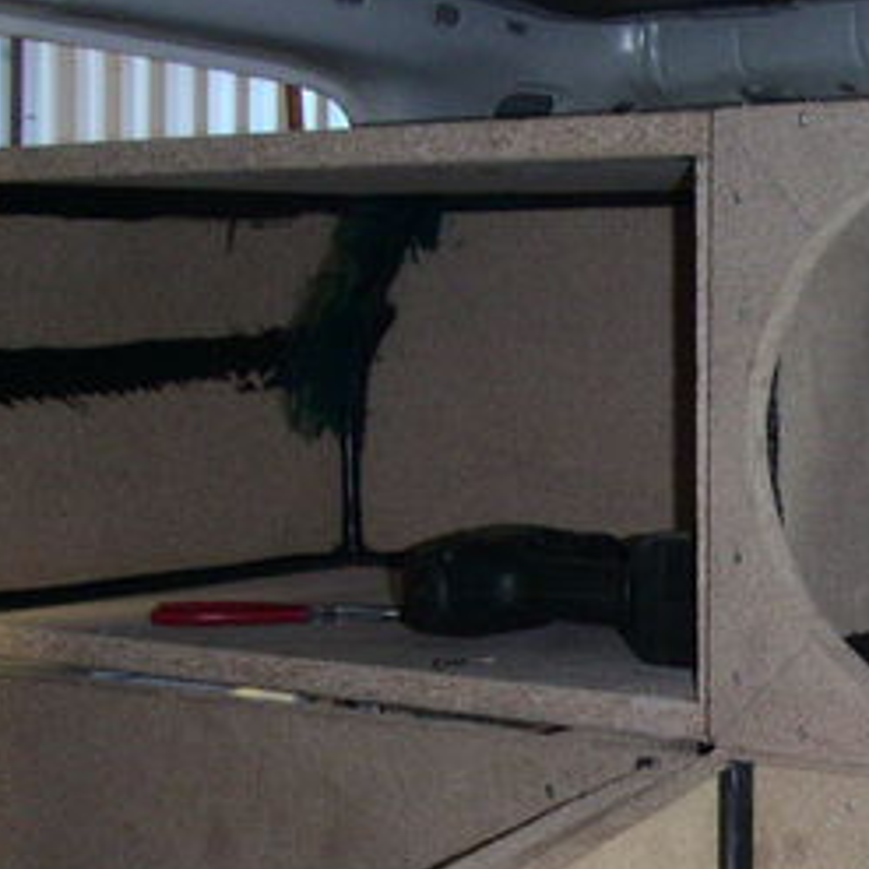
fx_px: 2471
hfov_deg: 19.6
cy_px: 714
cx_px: 770
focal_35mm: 87
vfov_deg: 19.7
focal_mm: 6
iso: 160
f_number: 2.8
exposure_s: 1/50
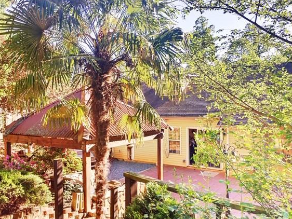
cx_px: 136
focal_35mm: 33
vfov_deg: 42.9
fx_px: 278
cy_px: 118
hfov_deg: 55.3
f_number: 2.2
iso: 25
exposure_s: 1/314
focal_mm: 4.15
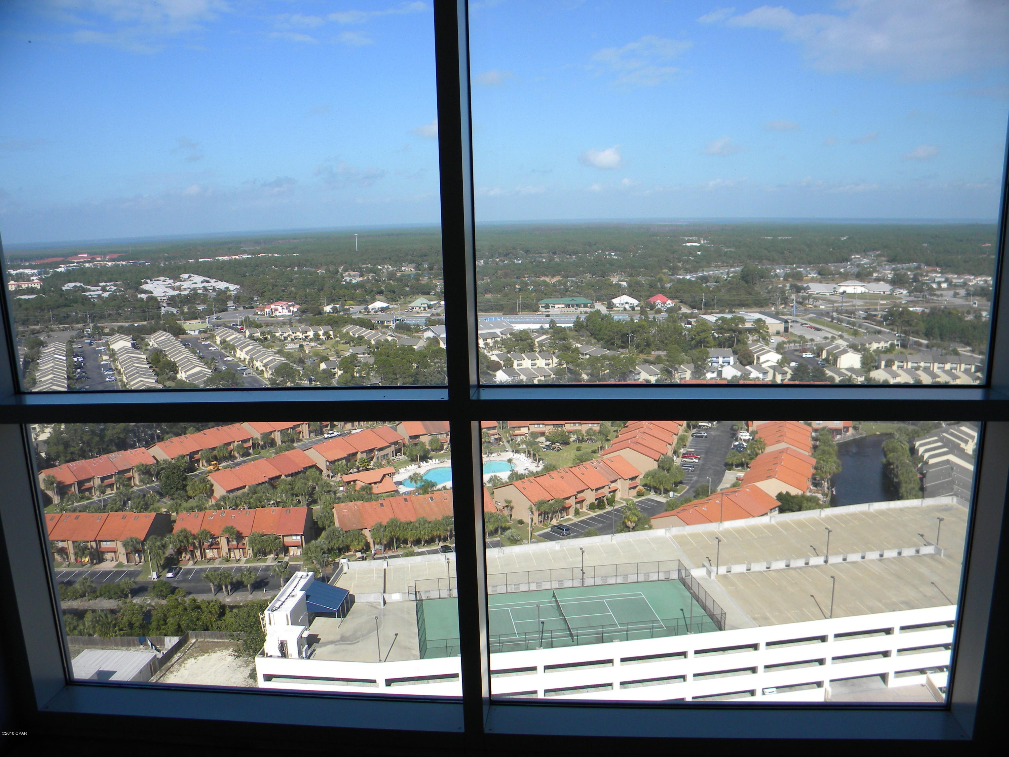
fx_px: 816
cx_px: 504
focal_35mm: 28
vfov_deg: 49.7
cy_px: 378
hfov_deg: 63.4
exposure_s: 1/498
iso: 83
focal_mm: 5
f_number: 3.5
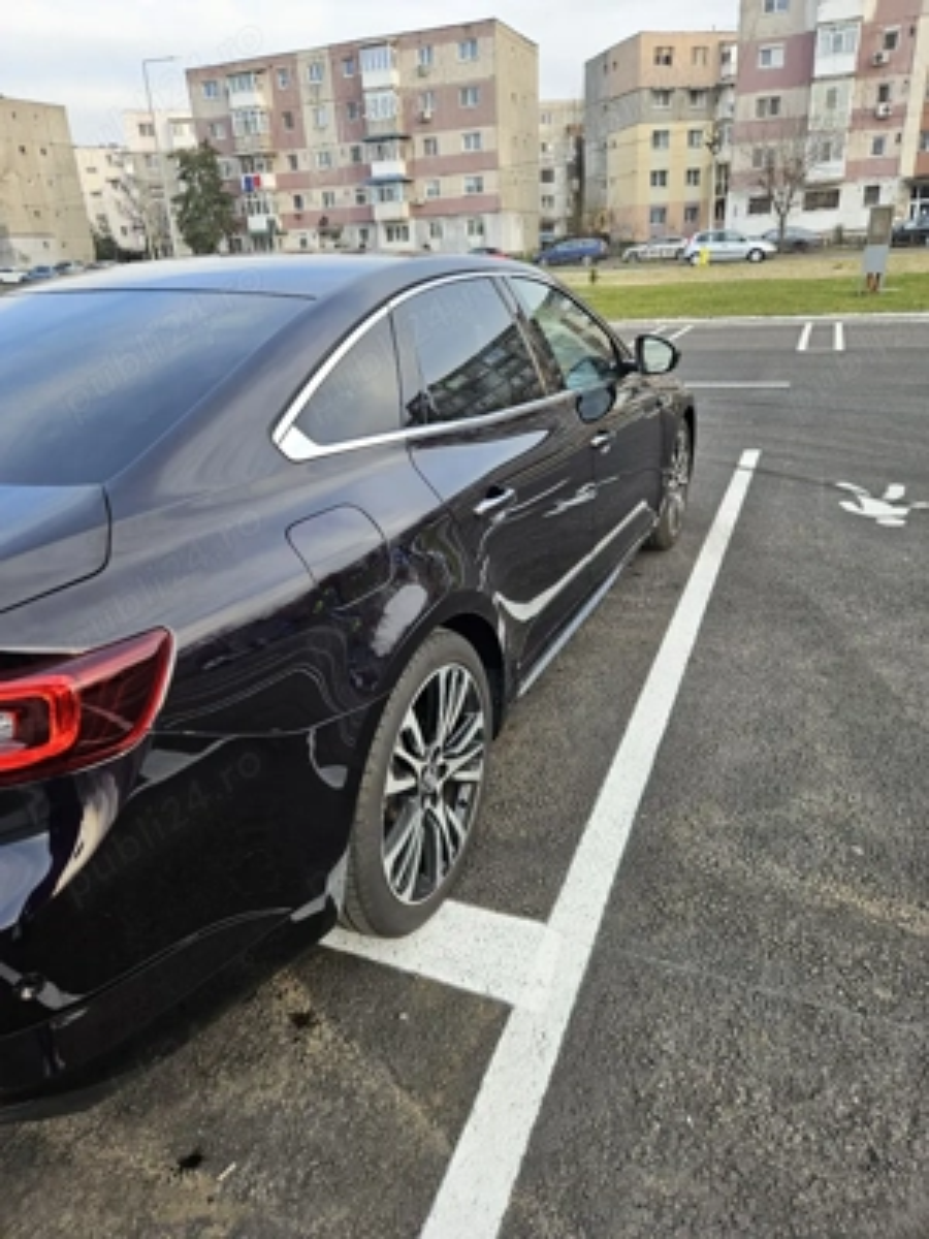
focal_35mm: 23
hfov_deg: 58.9
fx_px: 823
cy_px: 620
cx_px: 464
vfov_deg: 73.9
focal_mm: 5.4
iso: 40
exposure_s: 1/238
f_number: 1.8
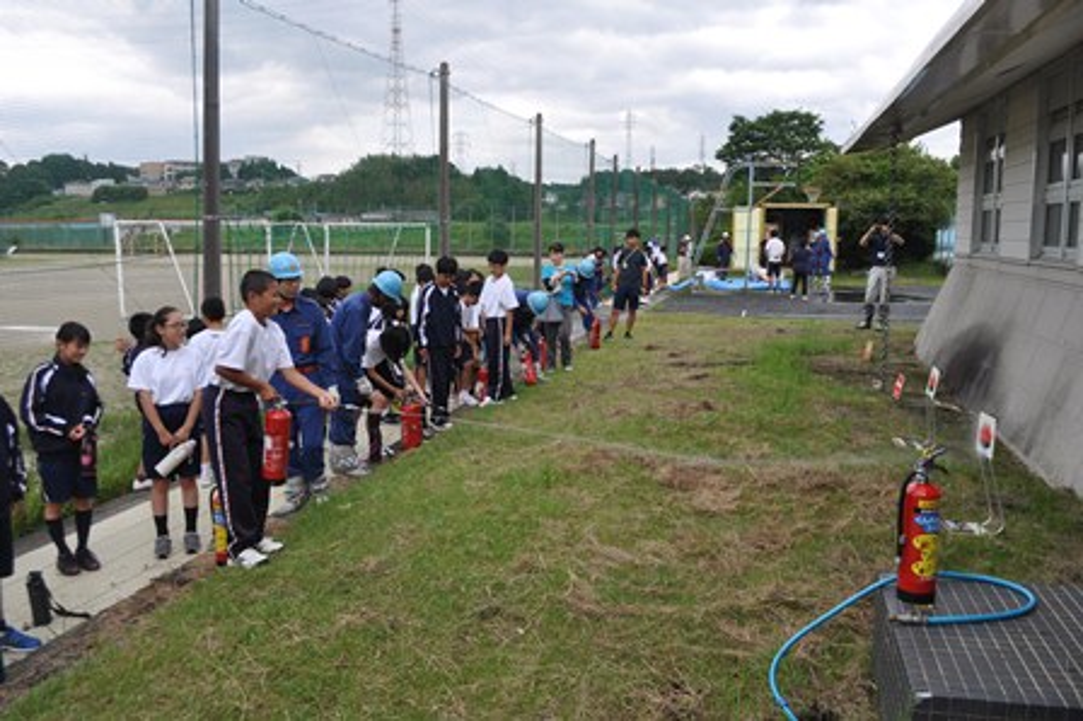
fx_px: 902
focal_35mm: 30
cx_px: 542
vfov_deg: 43.5
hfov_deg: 62.0
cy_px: 360
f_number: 7.1
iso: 200
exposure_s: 1/200
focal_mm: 20
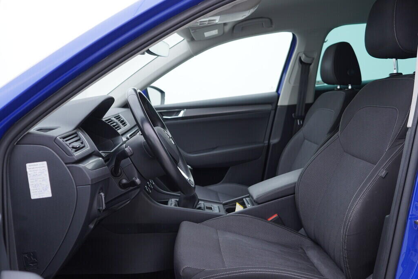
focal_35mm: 36
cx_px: 209
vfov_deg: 36.9
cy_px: 140
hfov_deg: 53.1
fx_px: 418
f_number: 3.2
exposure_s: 1/50
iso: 125
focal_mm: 24
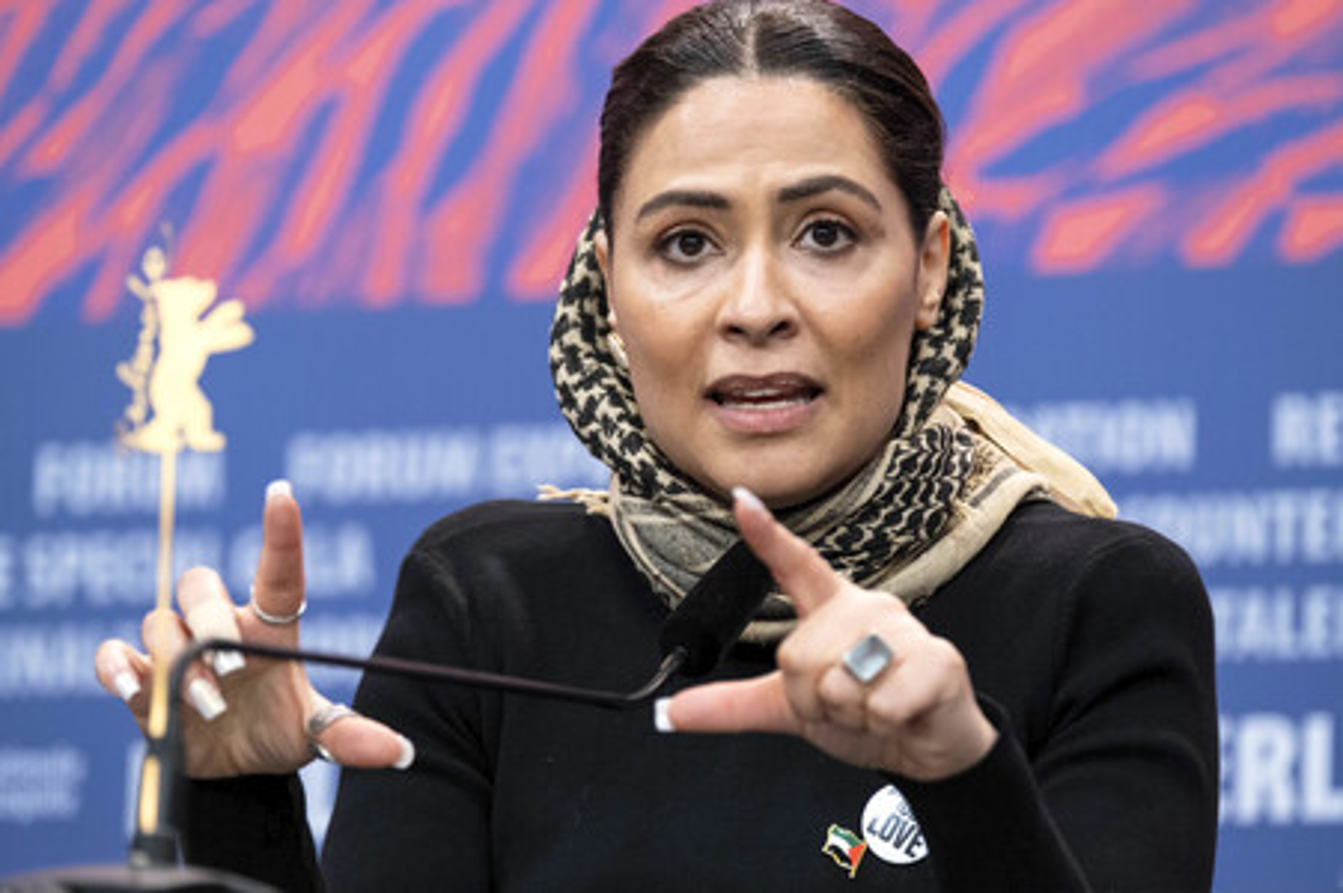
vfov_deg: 7.7
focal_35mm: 179
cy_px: 446
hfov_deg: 11.5
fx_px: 6673
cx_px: 672
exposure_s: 1/200
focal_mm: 119.2
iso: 1250
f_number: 3.2
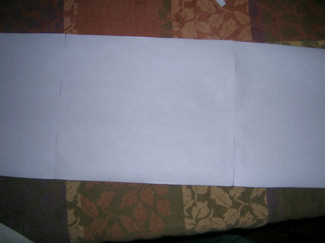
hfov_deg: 52.6
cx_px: 162
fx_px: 329
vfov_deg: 40.7
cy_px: 122
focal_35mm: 35
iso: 50
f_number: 2.8
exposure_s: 1/60.1
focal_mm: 5.4
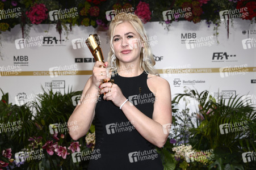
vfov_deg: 21.9
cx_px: 128
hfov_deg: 32.4
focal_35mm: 62
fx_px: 441
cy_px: 85
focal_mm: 62
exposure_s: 1/250
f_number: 5.6
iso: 500
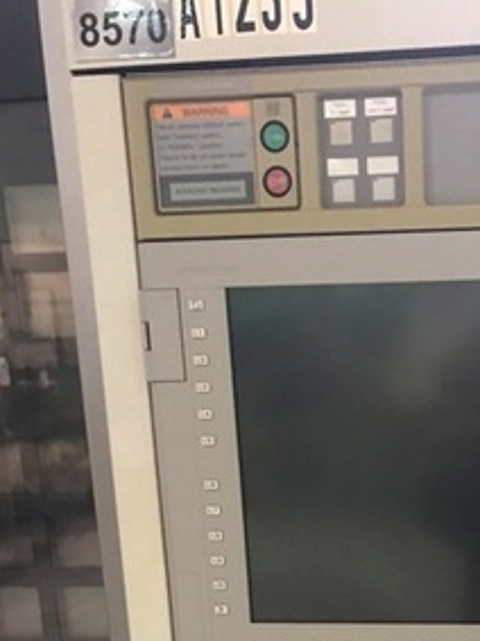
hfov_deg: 27.0
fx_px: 962
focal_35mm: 52
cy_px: 592
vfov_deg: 34.5
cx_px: 439
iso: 100
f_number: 1.8
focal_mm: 3.99
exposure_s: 1/15
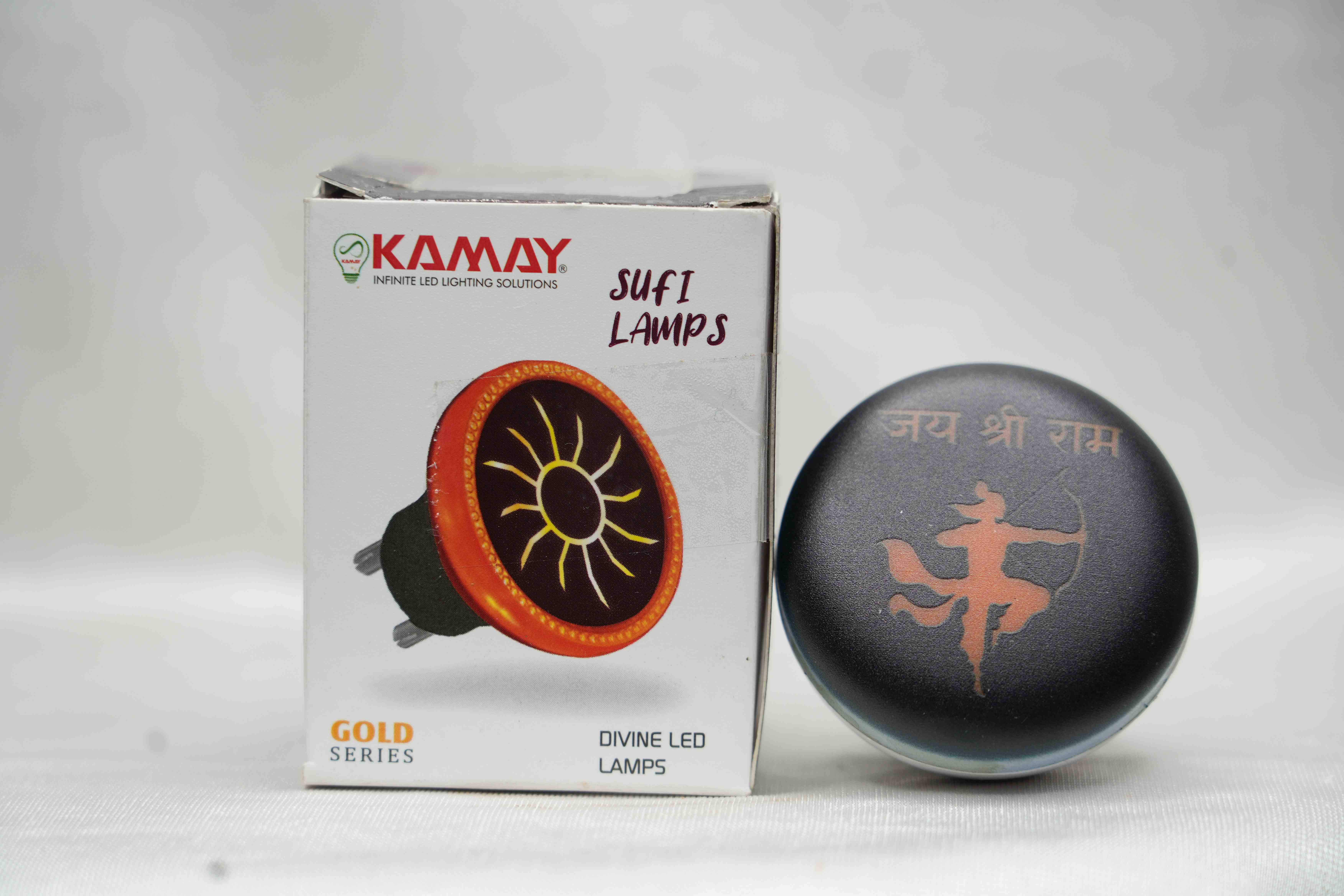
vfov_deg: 13.0
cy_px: 448
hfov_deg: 19.5
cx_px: 672
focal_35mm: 105
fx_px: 3920
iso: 250
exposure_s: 1/80
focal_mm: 105
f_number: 5
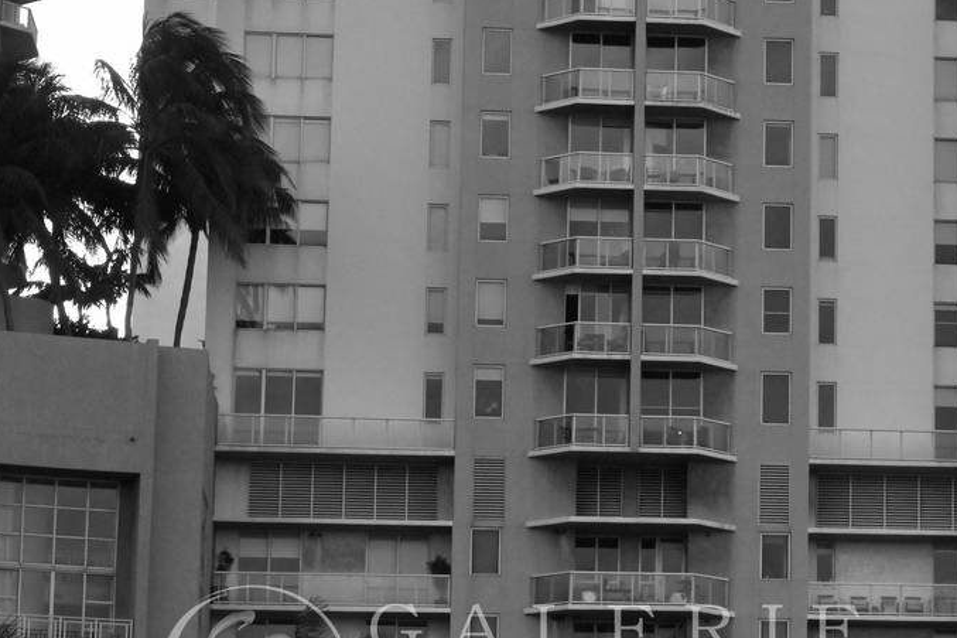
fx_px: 4146
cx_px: 1077
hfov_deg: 12.9
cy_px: 398
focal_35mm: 156
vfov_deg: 8.8
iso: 400
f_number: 16
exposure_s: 1/1600
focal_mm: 66
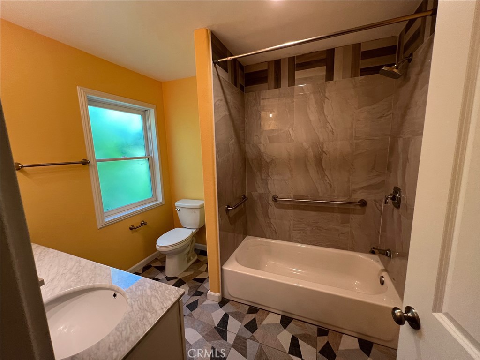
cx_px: 240
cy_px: 180
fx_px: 180
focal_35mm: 13
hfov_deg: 106.2
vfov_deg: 89.9
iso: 200
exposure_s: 1/120
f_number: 1.8
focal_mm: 1.57
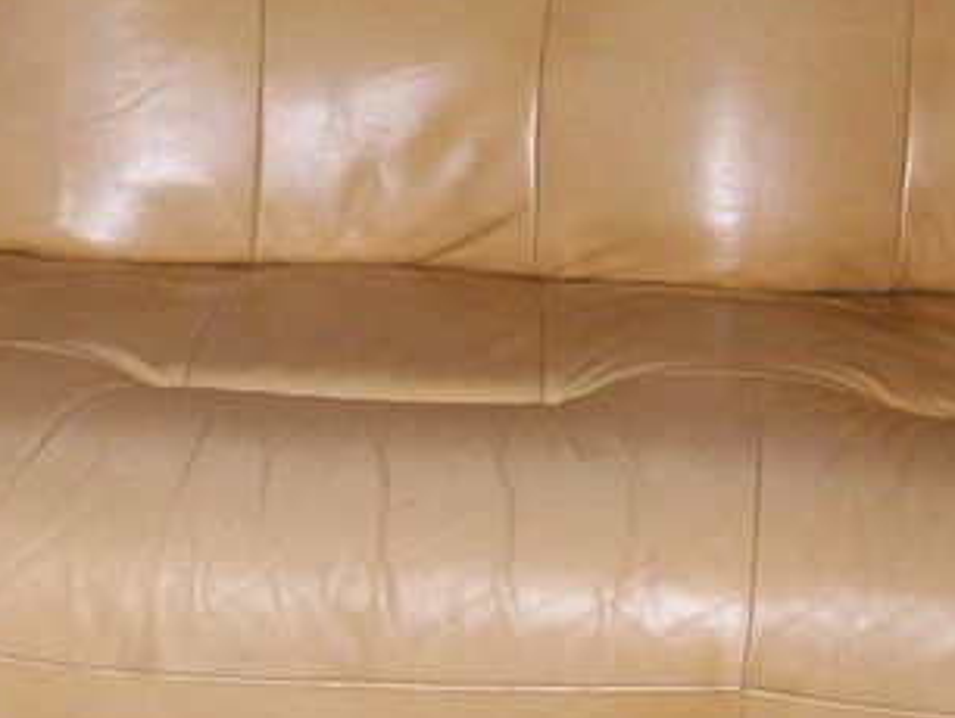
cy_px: 234
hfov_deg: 17.7
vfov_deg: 13.3
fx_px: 3065
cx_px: 378
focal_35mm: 111
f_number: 2.8
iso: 160
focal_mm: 5.7
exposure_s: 1/60
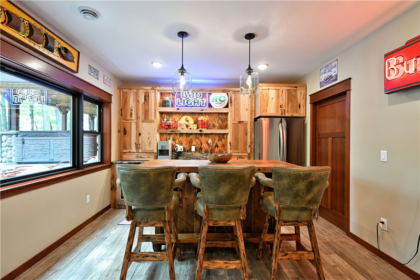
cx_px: 210
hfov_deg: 91.6
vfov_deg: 68.9
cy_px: 140
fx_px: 204
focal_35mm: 18
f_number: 5.6
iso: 400
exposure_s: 1/15
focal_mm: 17.5
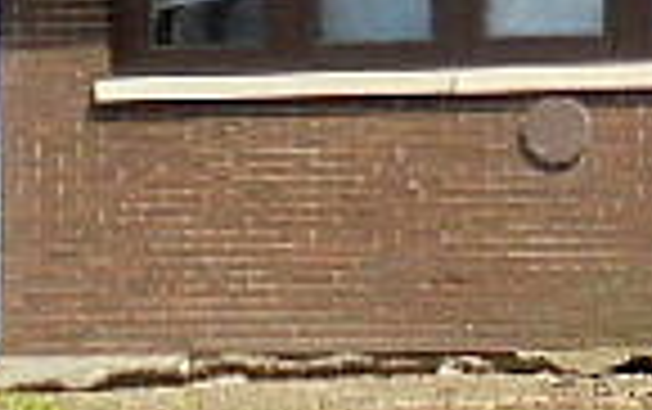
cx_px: 724
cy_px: -239
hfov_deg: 11.6
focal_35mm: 178
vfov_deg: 7.3
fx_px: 3167
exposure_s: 1/400
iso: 100
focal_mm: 6.9
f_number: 4.2
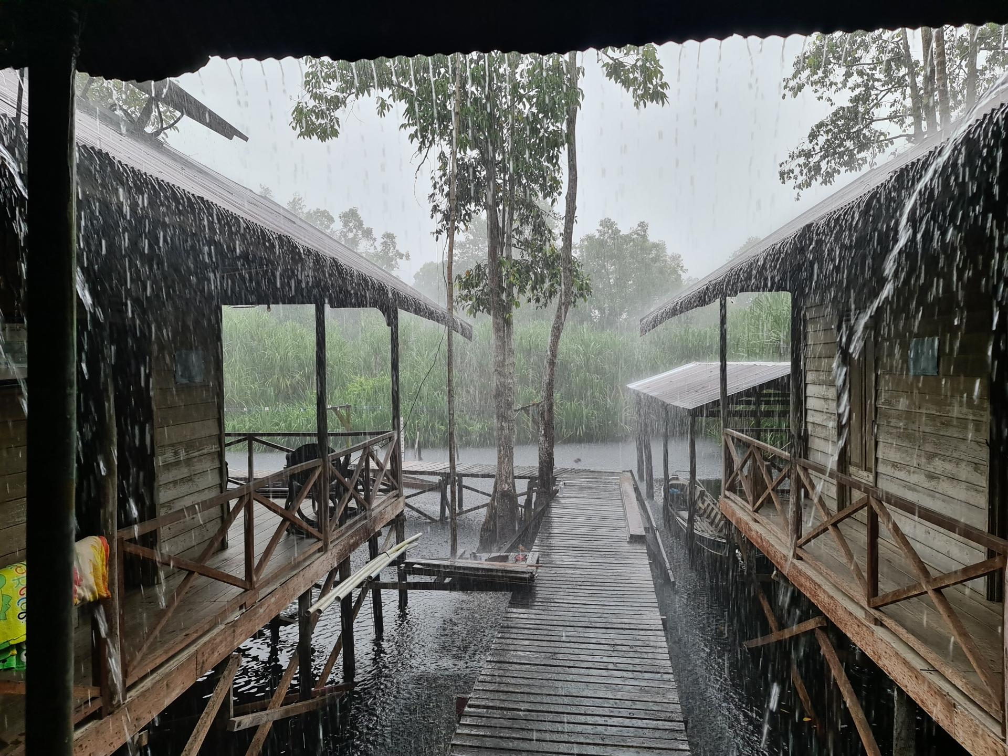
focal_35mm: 25
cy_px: 378
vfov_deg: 54.9
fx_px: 728
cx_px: 504
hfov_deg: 69.4
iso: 50
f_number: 1.8
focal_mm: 7
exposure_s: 1/100
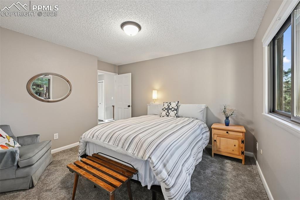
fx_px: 125
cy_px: 100
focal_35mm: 15
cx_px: 150
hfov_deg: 100.4
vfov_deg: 77.3
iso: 800
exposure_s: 1/4
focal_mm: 15
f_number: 11
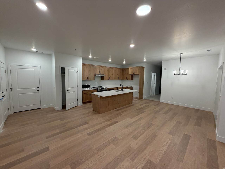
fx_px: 91
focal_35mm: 14
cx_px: 112
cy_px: 84
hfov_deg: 102.1
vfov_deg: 85.7
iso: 200
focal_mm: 2.22
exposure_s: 1/120
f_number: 2.2
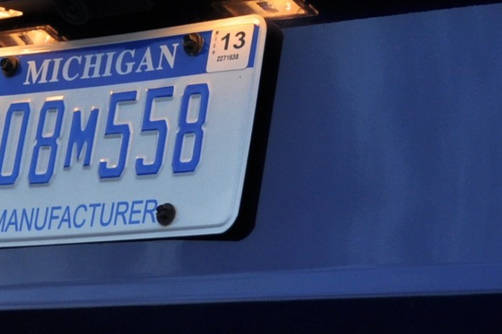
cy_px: -144
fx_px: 2480
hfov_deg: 11.6
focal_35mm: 178
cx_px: 272
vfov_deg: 7.6
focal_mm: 32
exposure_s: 1/50
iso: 200
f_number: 4.8
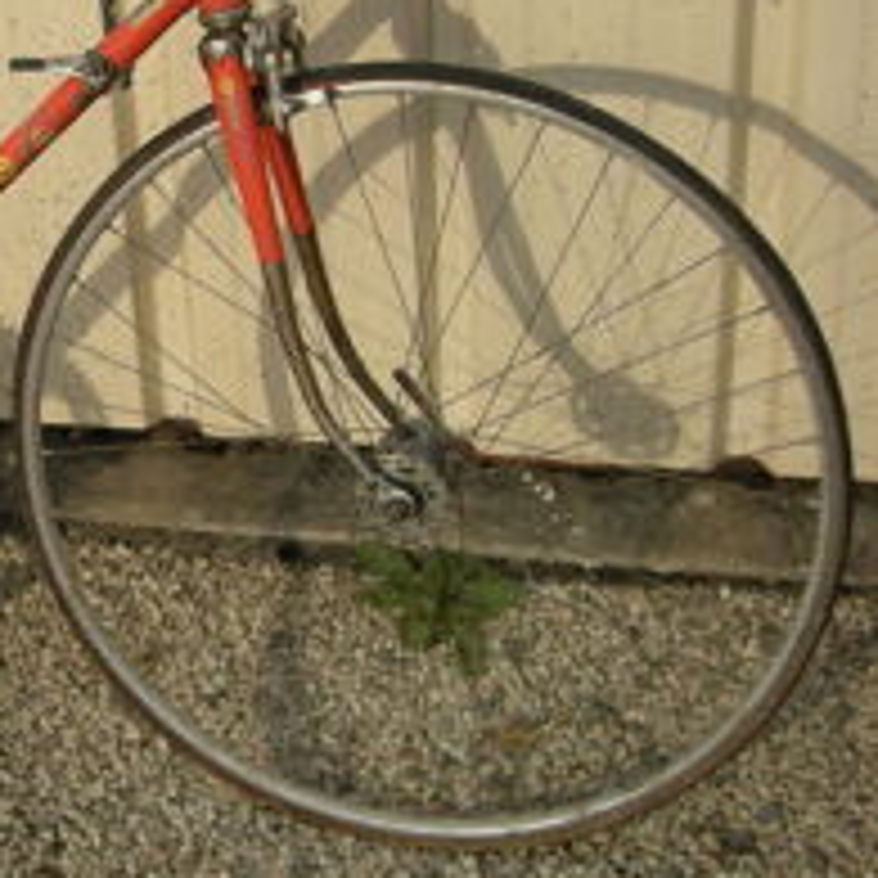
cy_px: 288
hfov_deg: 21.6
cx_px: -77
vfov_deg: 22.7
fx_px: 2181
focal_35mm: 76
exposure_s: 1/198
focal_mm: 5.7
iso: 64
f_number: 5.7
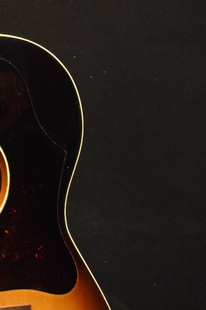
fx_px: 1148
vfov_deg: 15.2
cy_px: 28
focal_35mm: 134
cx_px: -52
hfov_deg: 10.1
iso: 3200
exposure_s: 1/15
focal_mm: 27
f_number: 4
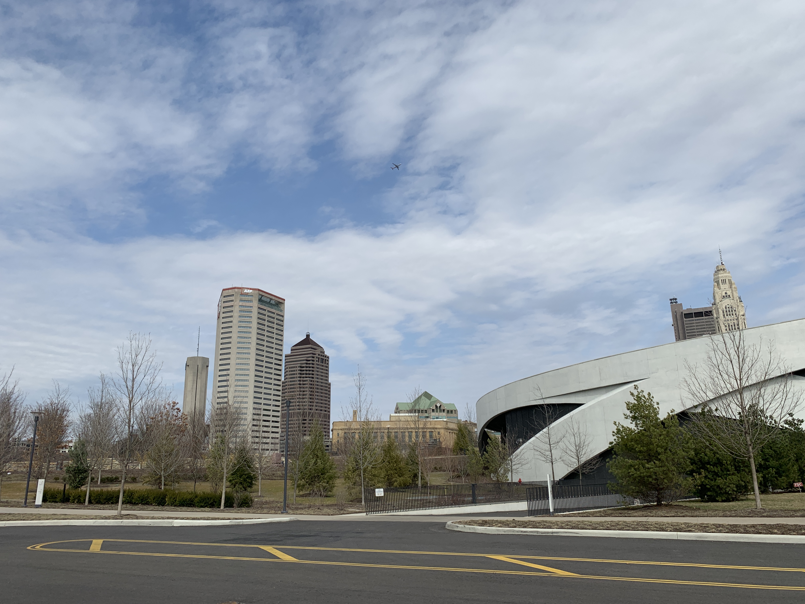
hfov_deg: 67.3
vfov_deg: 53.1
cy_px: 302
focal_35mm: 26
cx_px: 402
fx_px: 605
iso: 25
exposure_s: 1/3788
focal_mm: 4.25
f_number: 1.8
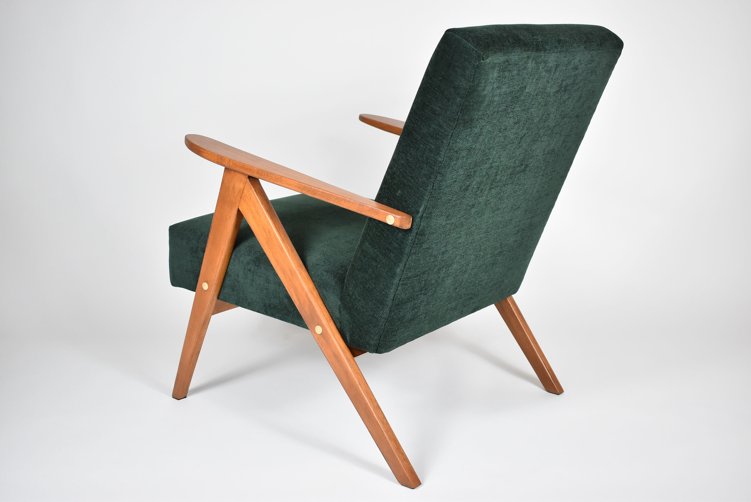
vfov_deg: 33.1
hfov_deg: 47.9
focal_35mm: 40
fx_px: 846
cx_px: 376
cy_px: 251
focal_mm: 27
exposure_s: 1/125
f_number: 4
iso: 1100
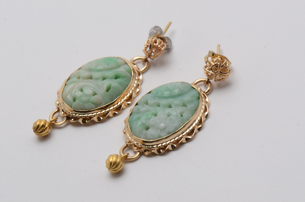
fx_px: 1078
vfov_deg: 10.7
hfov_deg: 16.1
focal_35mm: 128
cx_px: 152
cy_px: 101
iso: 200
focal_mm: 85
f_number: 18
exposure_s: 1/125
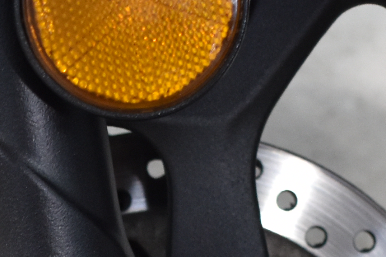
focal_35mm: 201
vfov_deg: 6.6
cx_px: 196
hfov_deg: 10.2
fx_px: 2154
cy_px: 526
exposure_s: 1/50
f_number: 4
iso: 800
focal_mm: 24
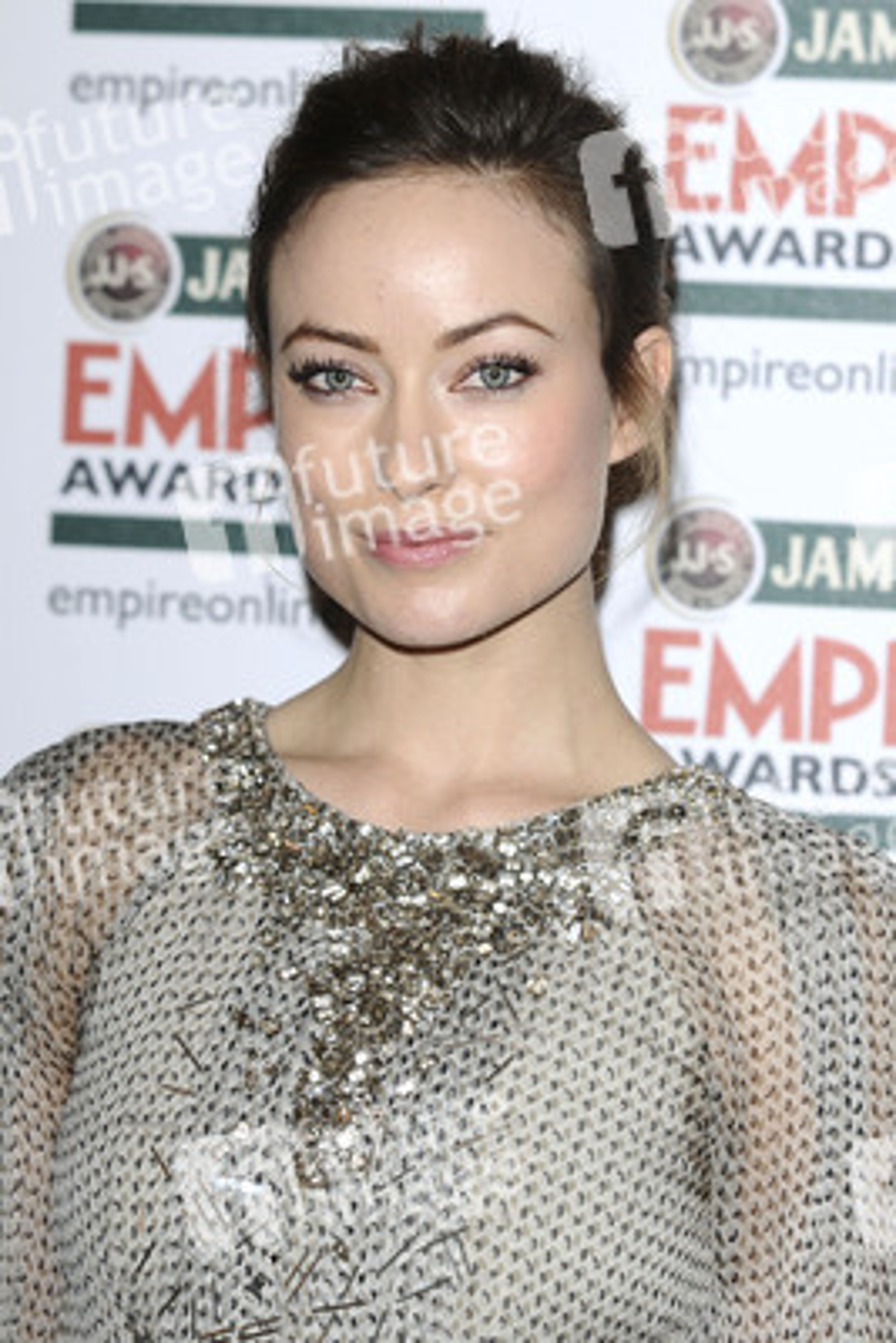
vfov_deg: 14.9
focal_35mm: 138
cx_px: 448
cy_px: 672
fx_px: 5147
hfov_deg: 9.9
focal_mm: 92
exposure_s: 1/200
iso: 200
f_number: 4
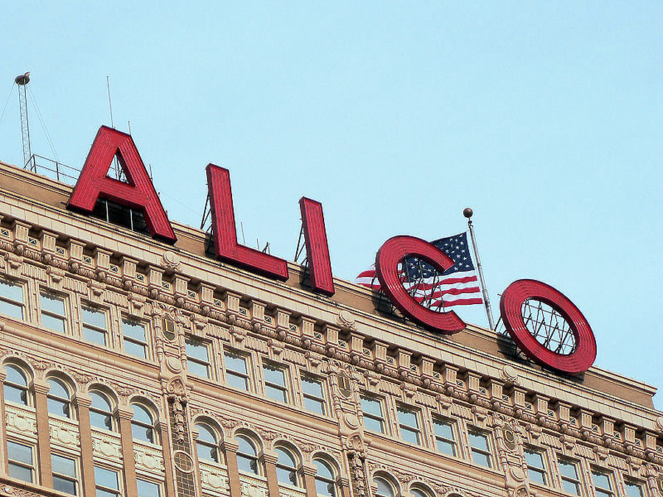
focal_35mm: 151
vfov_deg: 9.8
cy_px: 248
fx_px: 2892
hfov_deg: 13.1
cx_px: 332
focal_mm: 25.1
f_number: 3.3
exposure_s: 1/1000
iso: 80
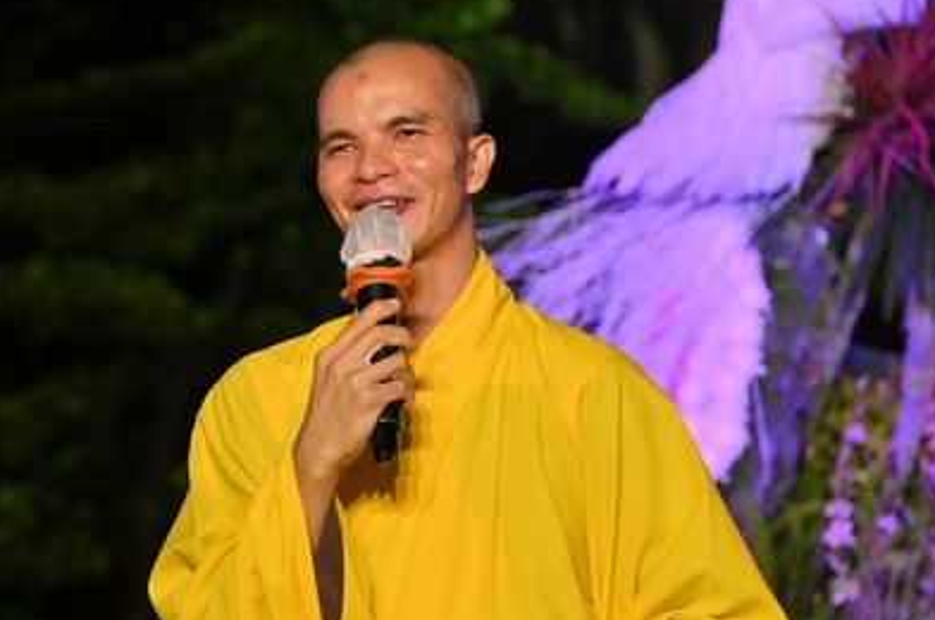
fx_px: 4304
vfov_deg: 8.2
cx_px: 351
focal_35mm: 166
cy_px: 308
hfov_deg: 12.4
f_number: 4
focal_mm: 100
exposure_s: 1/160
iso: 400
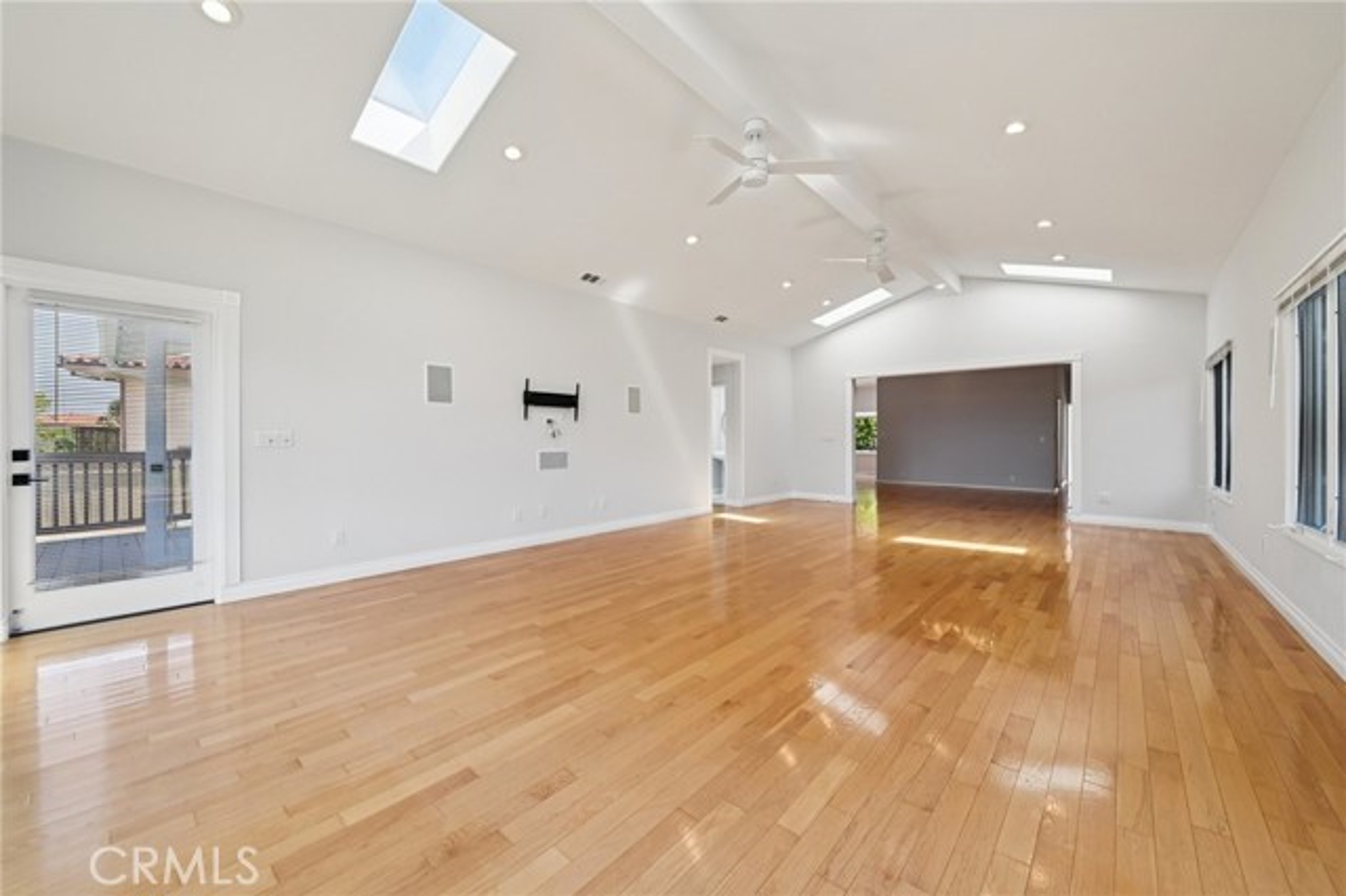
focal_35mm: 13
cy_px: 448
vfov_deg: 85.4
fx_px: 486
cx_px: 673
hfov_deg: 108.4
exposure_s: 1/50
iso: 250
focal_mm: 13
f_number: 8
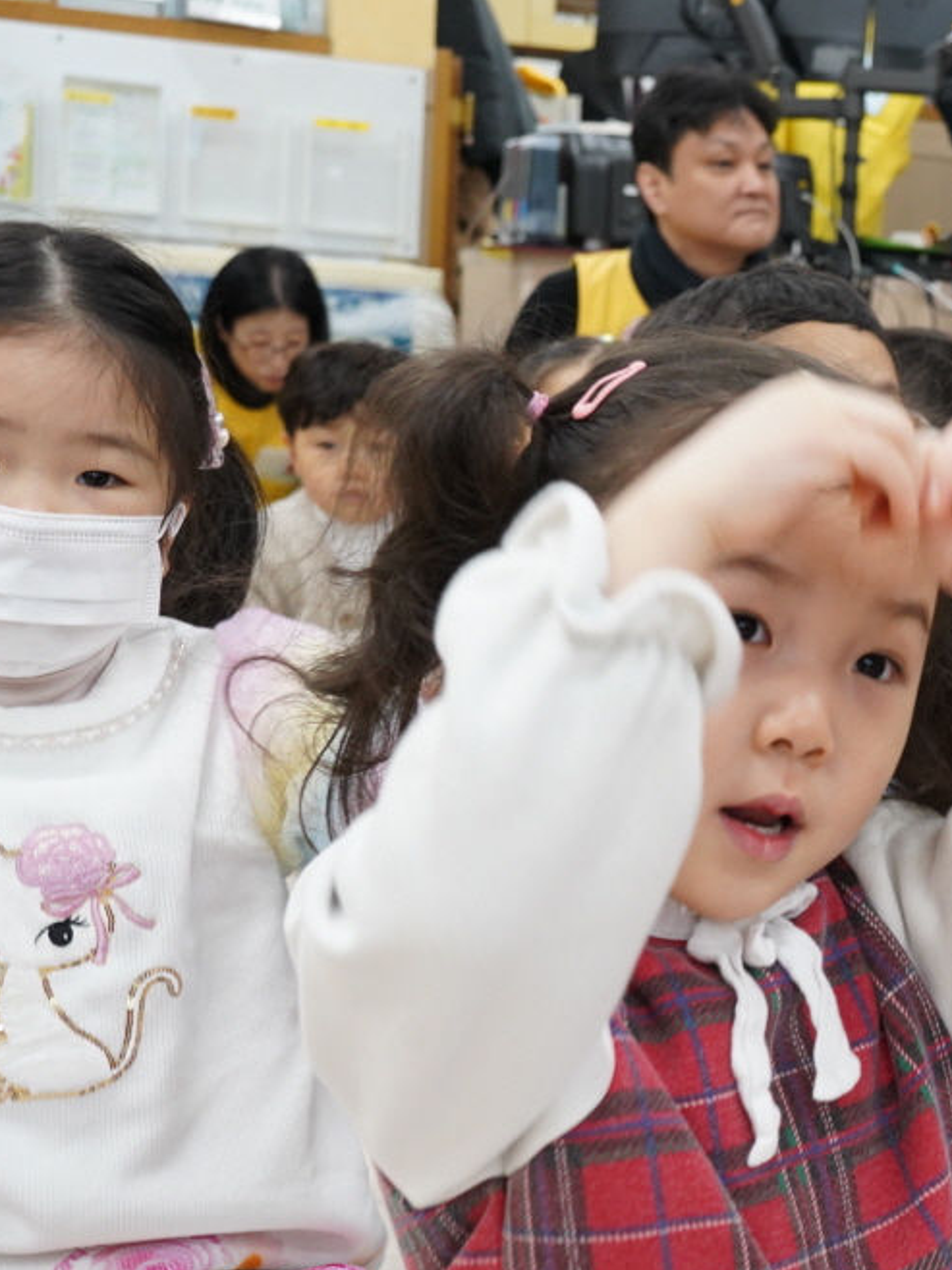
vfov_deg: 25.6
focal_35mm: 76
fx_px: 2789
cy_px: 740
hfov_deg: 18.1
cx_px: 1232
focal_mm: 40
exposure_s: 1/50
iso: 2500
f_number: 7.1
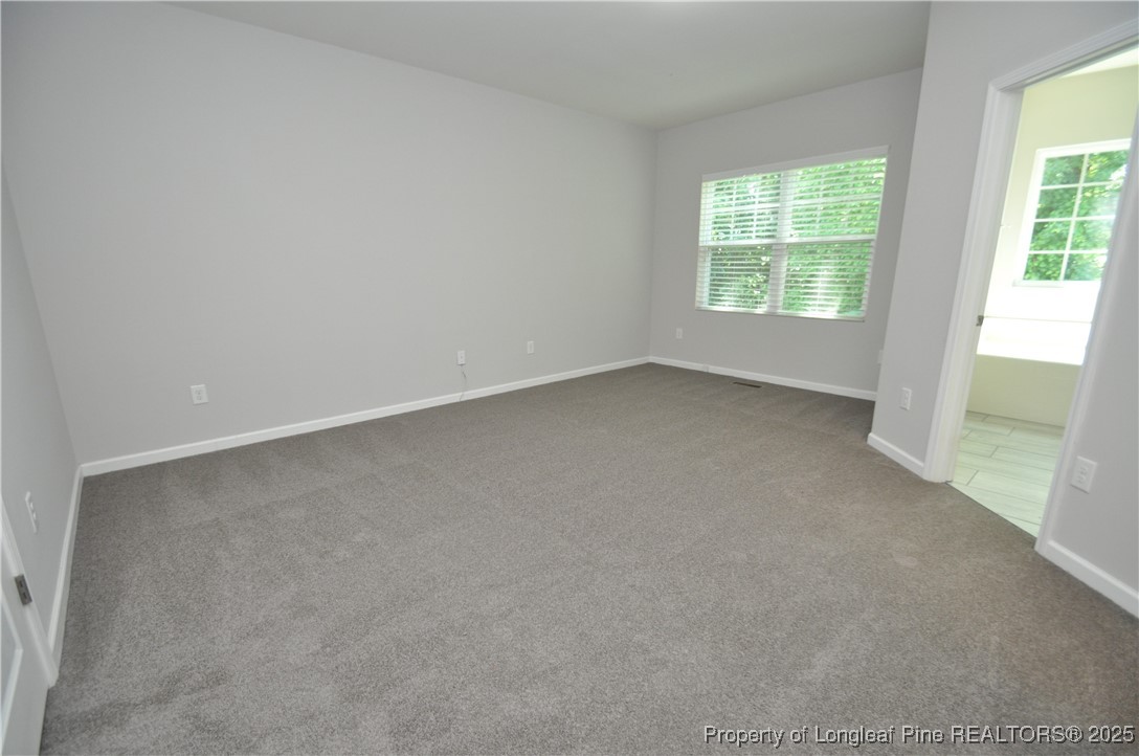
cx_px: 570
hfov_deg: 100.5
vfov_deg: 77.1
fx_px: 474
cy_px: 378
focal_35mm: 15
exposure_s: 1/60
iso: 800
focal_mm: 10
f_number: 4
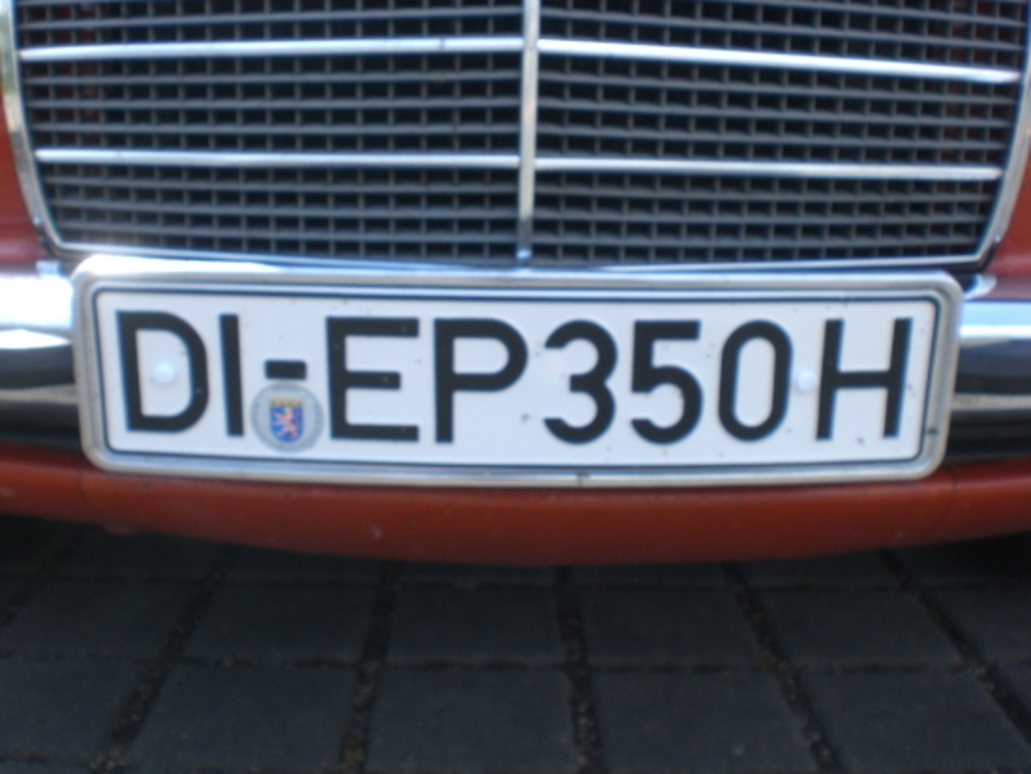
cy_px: 387
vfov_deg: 37.7
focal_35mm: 38
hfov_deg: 49.0
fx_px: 1132
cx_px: 516
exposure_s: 1/250
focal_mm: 6.3
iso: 100
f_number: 4.4
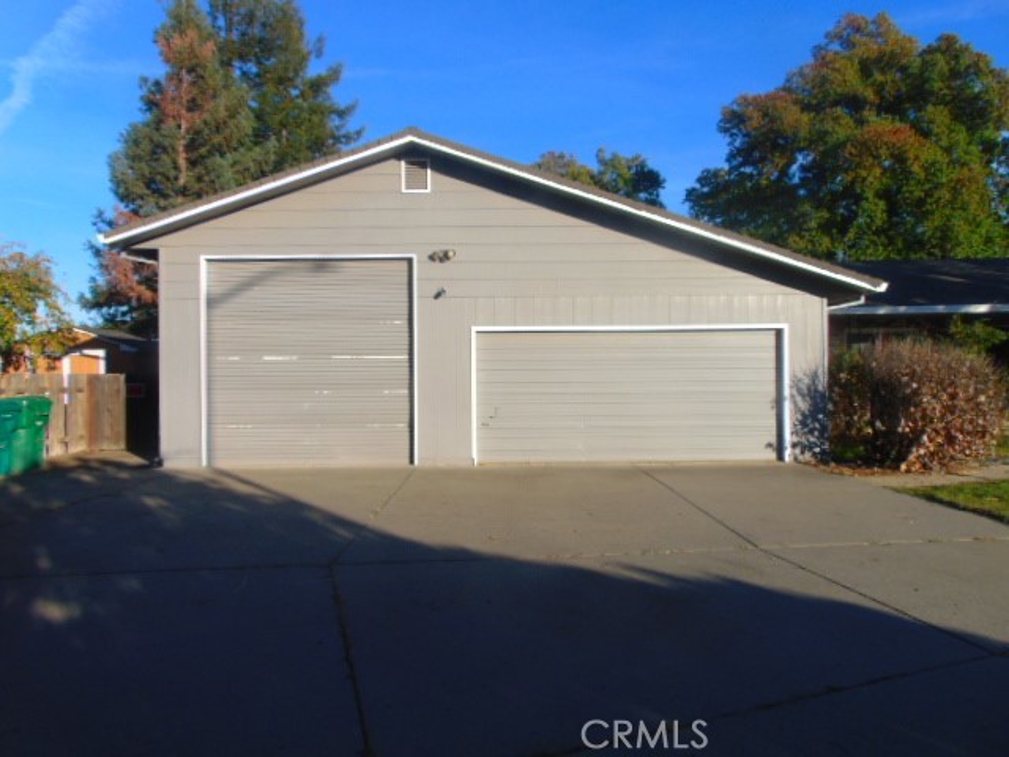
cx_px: 504
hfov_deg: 69.4
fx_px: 729
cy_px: 378
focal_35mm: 25
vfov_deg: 54.9
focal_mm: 4.5
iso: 80
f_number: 7.7
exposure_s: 1/200
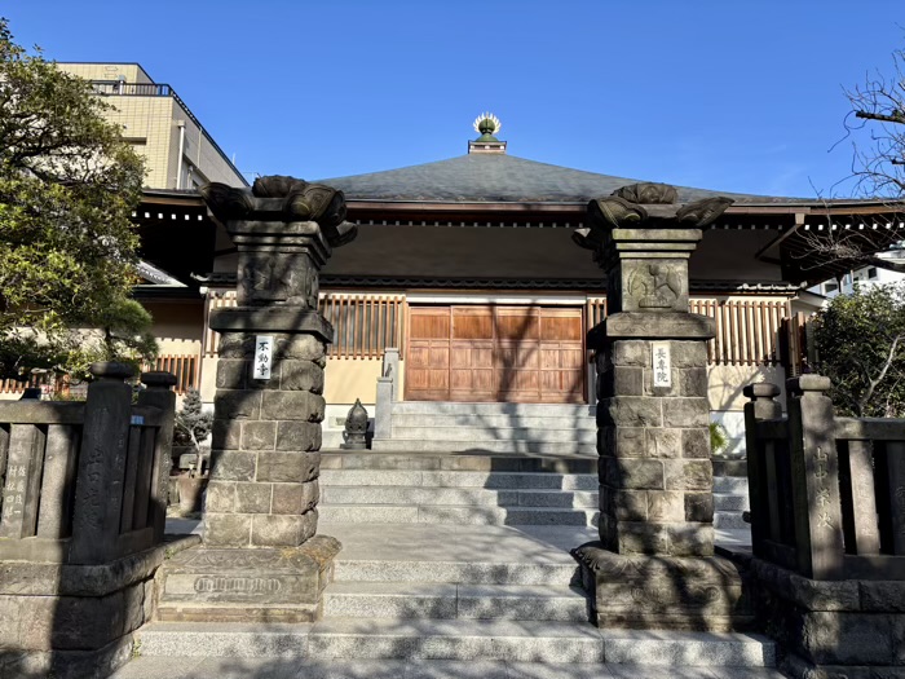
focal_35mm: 26
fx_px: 680
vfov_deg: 53.1
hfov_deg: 67.3
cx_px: 452
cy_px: 340
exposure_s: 1/1667
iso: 50
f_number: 1.6
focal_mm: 5.96
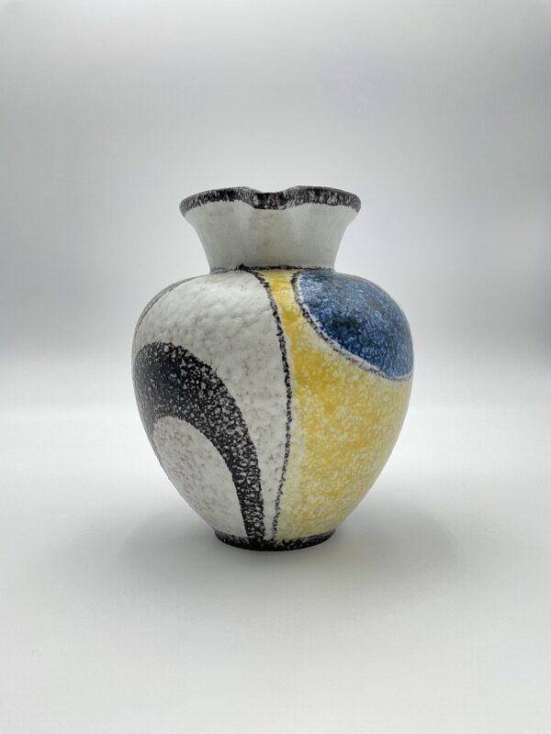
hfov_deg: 48.2
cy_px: 367
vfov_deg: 61.7
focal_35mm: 29
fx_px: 615
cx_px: 276
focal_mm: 3
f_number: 1.8
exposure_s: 1/175
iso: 20
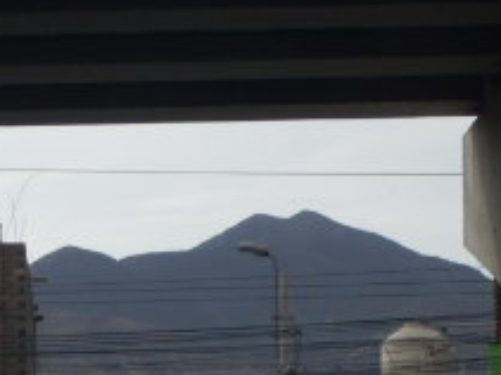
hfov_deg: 9.7
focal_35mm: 203
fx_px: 2936
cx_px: 59
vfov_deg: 7.2
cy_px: 517
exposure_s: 1/640
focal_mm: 12
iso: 125
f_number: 4.5
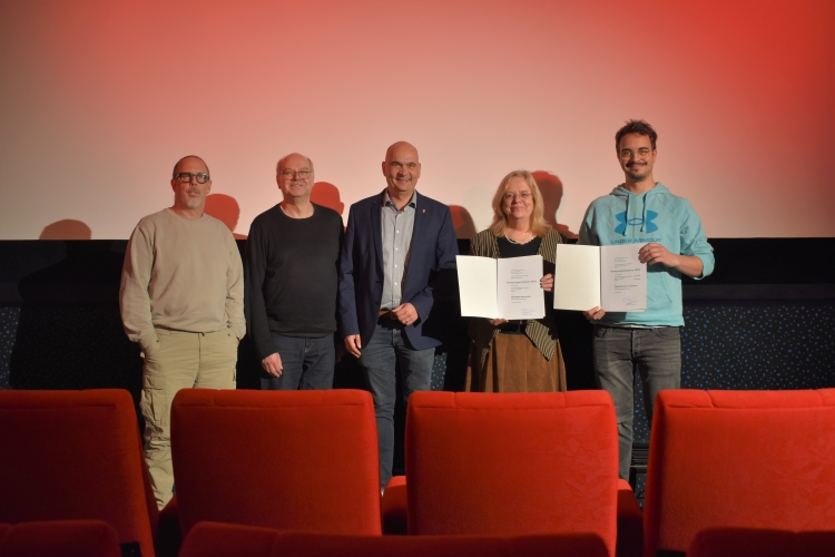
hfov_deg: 46.4
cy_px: 278
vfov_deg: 31.9
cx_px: 418
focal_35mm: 42
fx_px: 974
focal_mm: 28
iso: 400
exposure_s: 1/60
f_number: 4.2
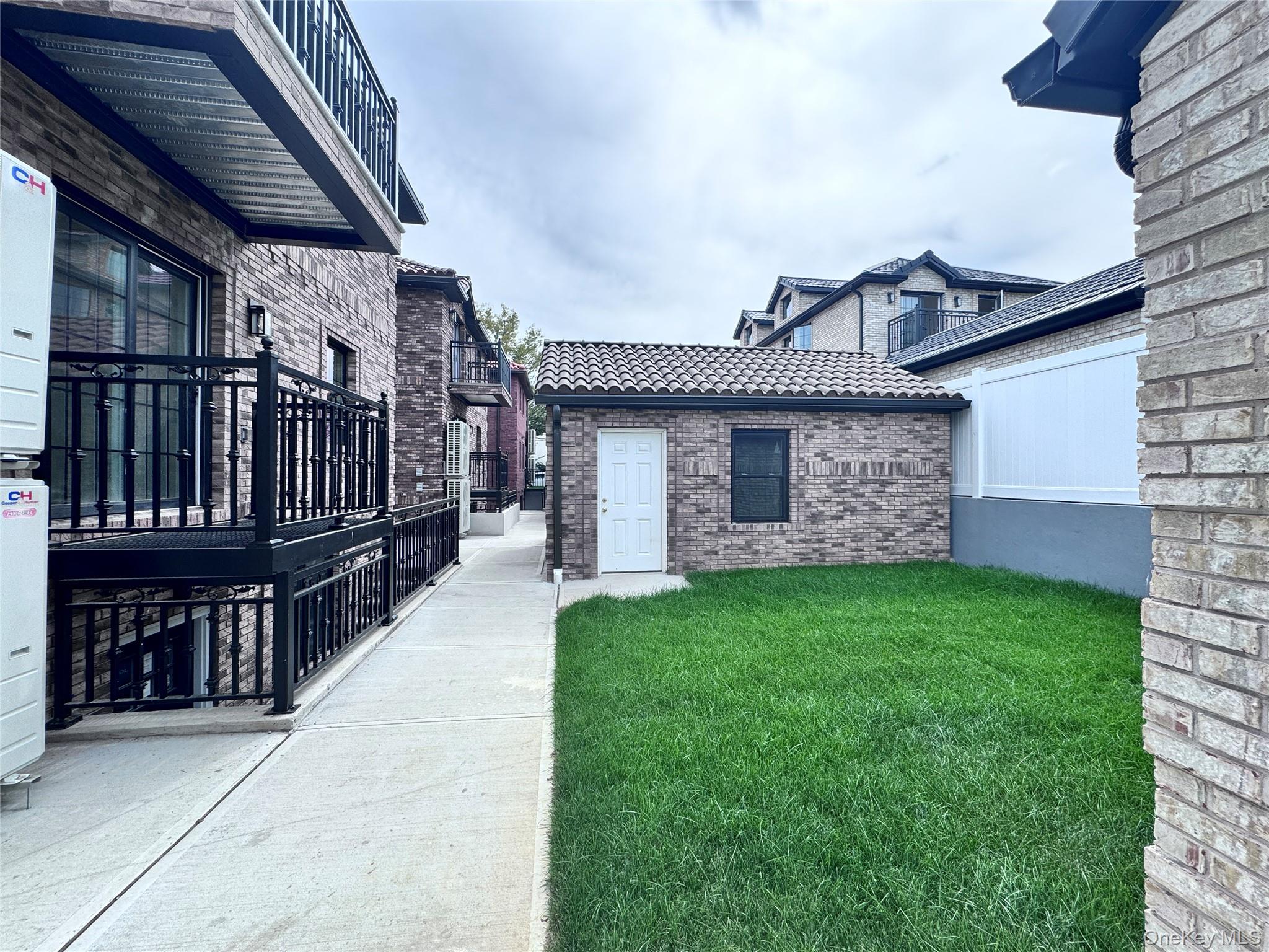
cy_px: 476
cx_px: 634
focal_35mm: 14
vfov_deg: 85.7
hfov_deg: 102.1
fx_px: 513
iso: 50
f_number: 2.2
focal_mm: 2.22
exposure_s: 1/1006
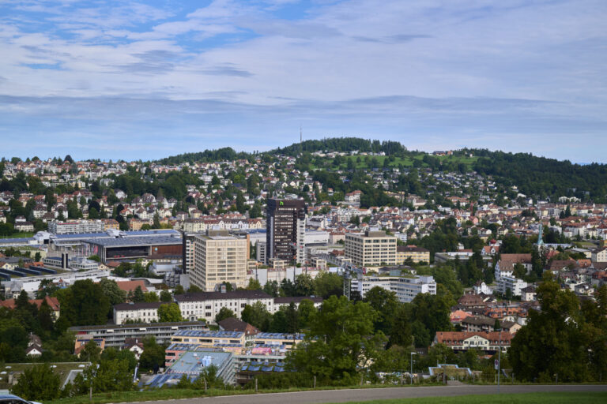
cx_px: 304
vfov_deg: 26.5
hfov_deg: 38.9
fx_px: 860
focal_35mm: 51
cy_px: 202
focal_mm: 51
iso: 200
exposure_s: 1/400
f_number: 10
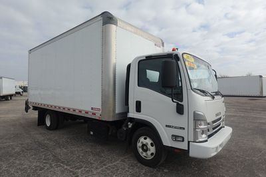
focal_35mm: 20
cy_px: 88
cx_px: 133
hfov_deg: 84.0
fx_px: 148
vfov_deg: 61.8
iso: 125
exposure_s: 1/4000
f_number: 2
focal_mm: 7.6
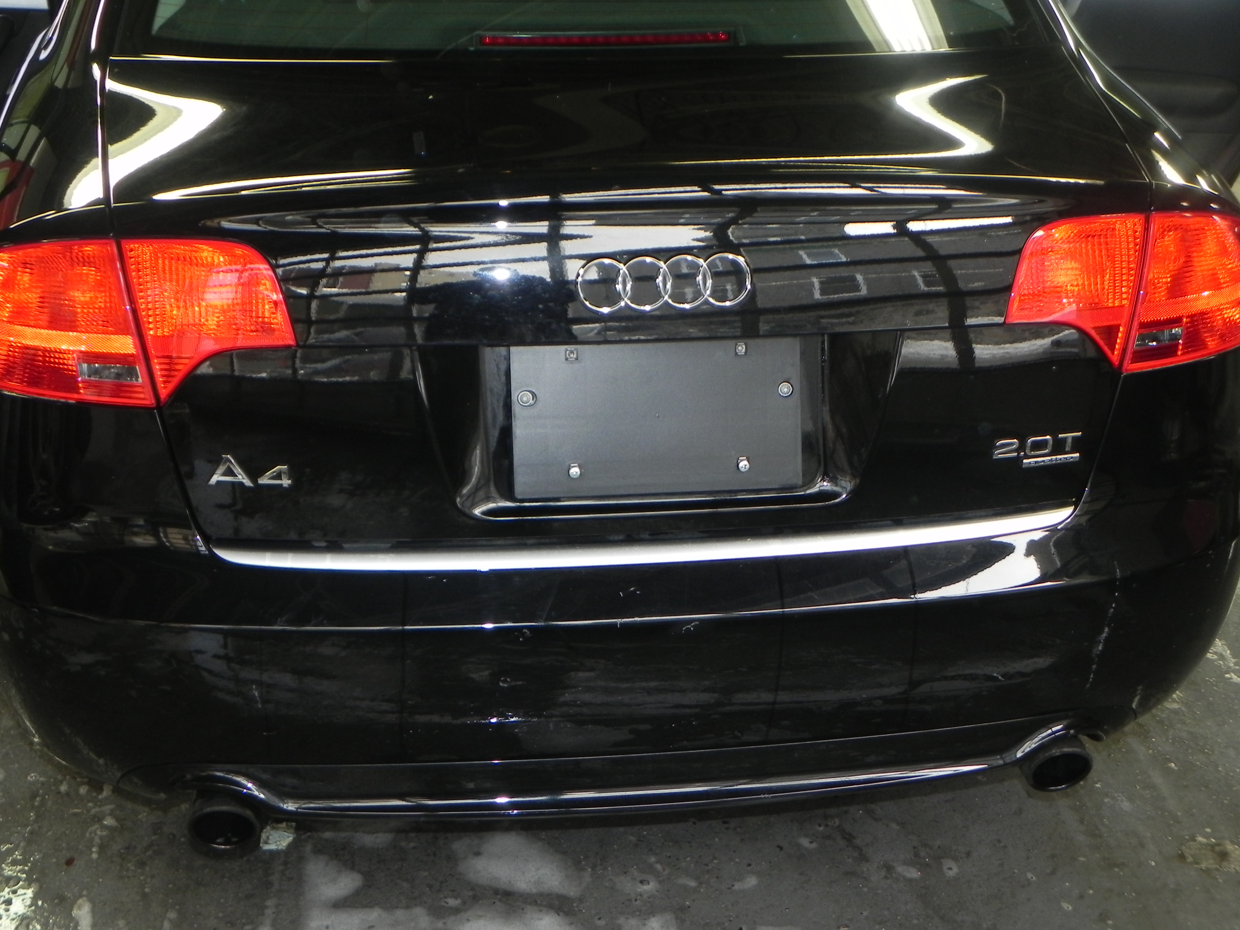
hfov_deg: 38.9
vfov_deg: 29.7
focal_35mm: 49
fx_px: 1755
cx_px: 621
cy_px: 474
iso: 200
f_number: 3.2
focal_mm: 8.2
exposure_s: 1/30
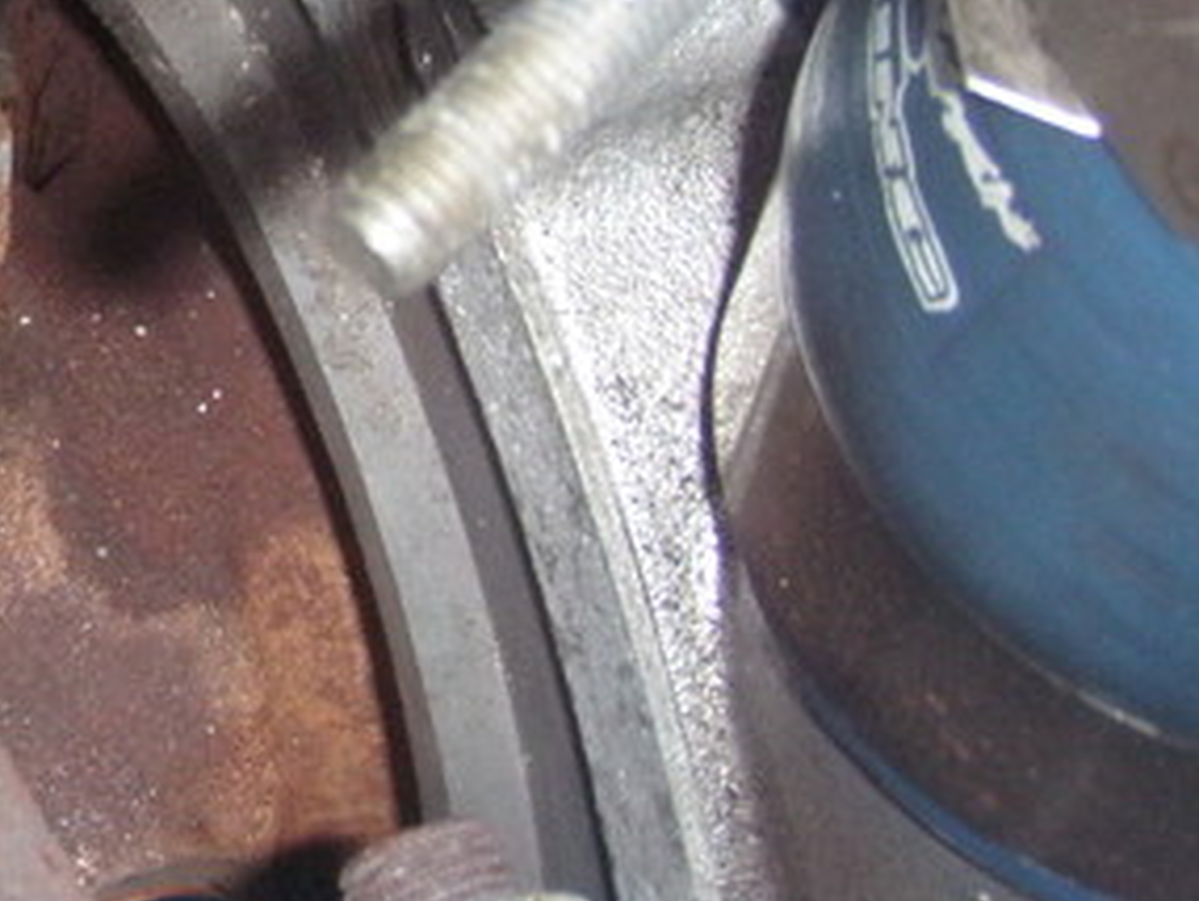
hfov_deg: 13.8
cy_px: -4
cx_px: -474
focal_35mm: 136
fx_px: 4715
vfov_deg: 10.8
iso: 250
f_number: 3.5
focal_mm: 6.7
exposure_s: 1/250
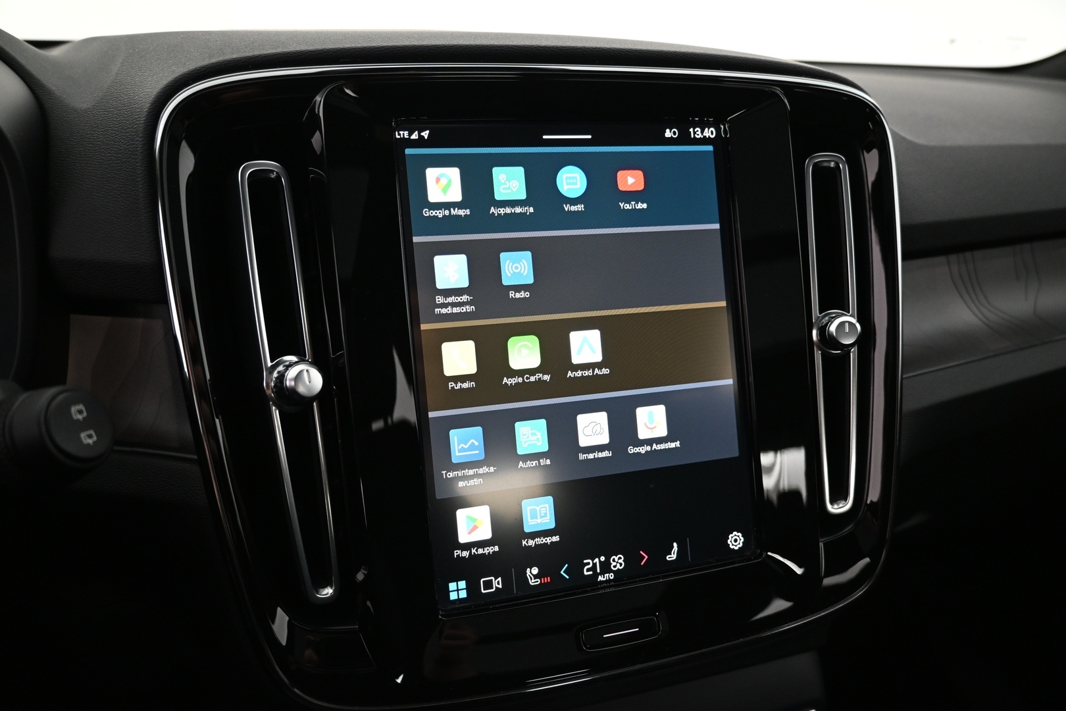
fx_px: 711
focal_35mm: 24
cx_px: 533
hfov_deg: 73.7
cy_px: 356
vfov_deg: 53.1
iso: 1250
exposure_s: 1/25
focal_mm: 16
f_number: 3.5
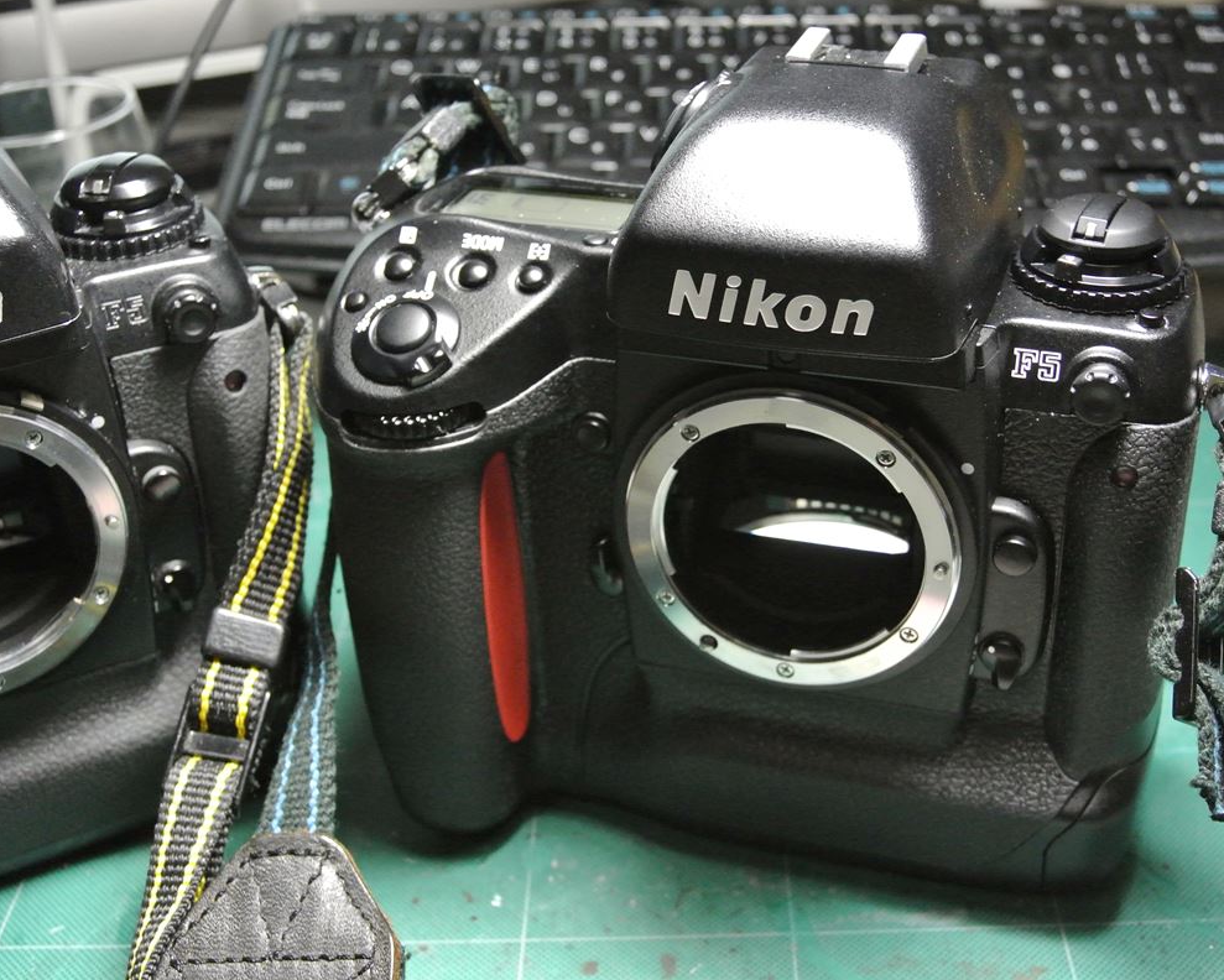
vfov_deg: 30.9
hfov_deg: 38.0
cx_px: 699
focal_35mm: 49
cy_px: 488
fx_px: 1776
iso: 1400
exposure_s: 1/60
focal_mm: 16.1
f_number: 4.2
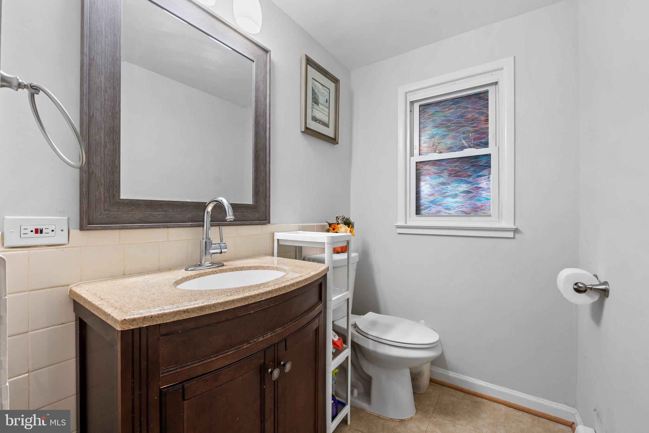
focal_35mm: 15
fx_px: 270
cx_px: 324
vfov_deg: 77.3
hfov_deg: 100.4
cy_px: 216
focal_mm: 10
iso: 100
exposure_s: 1
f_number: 9
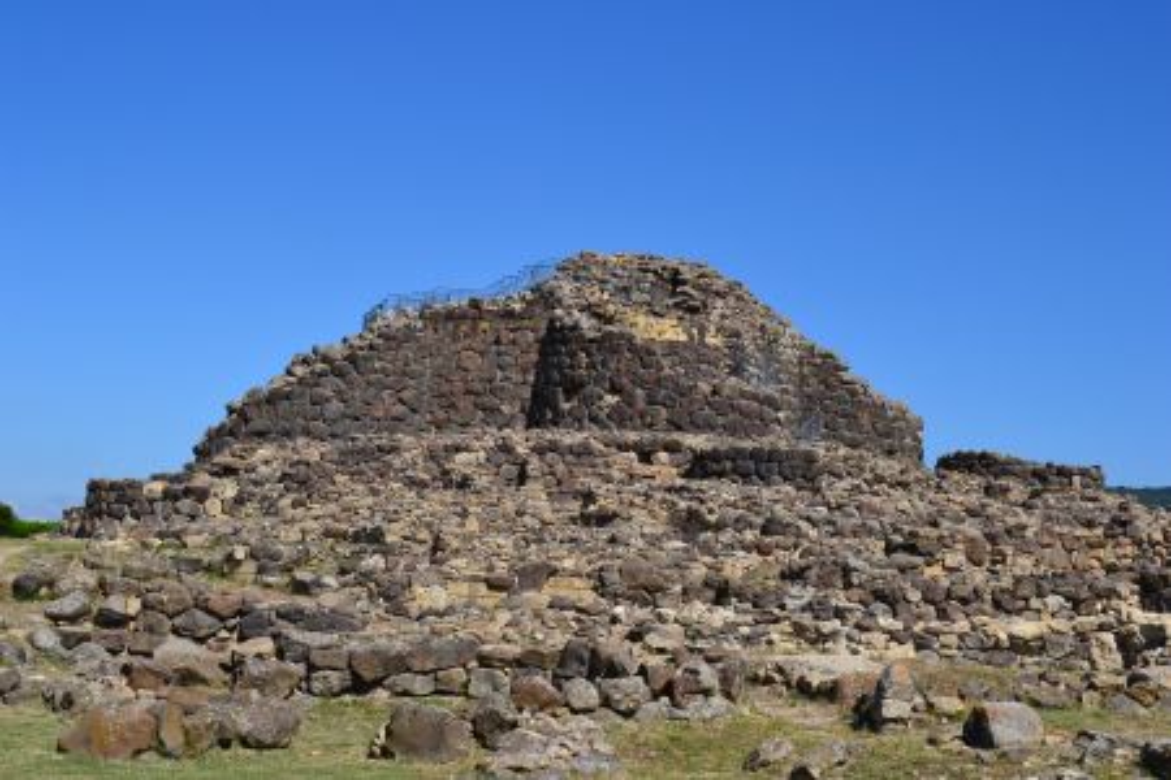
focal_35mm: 52
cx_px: 586
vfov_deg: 25.8
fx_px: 1708
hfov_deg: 37.9
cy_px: 390
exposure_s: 1/500
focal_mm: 35
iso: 220
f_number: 11
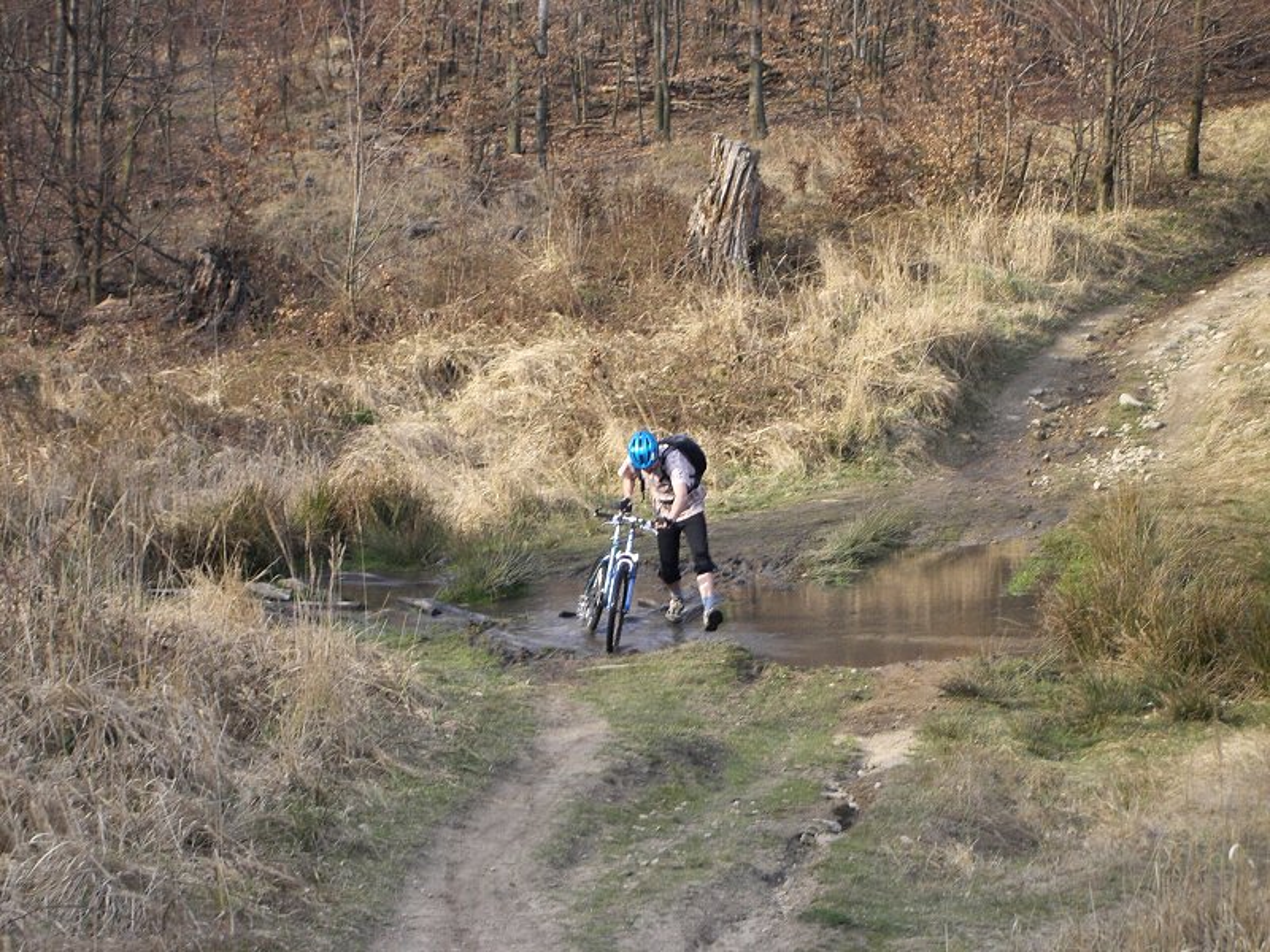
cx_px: 635
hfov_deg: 17.3
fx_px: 4182
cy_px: 476
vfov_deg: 13.0
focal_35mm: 114
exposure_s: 1/100
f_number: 5.4
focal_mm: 18.9
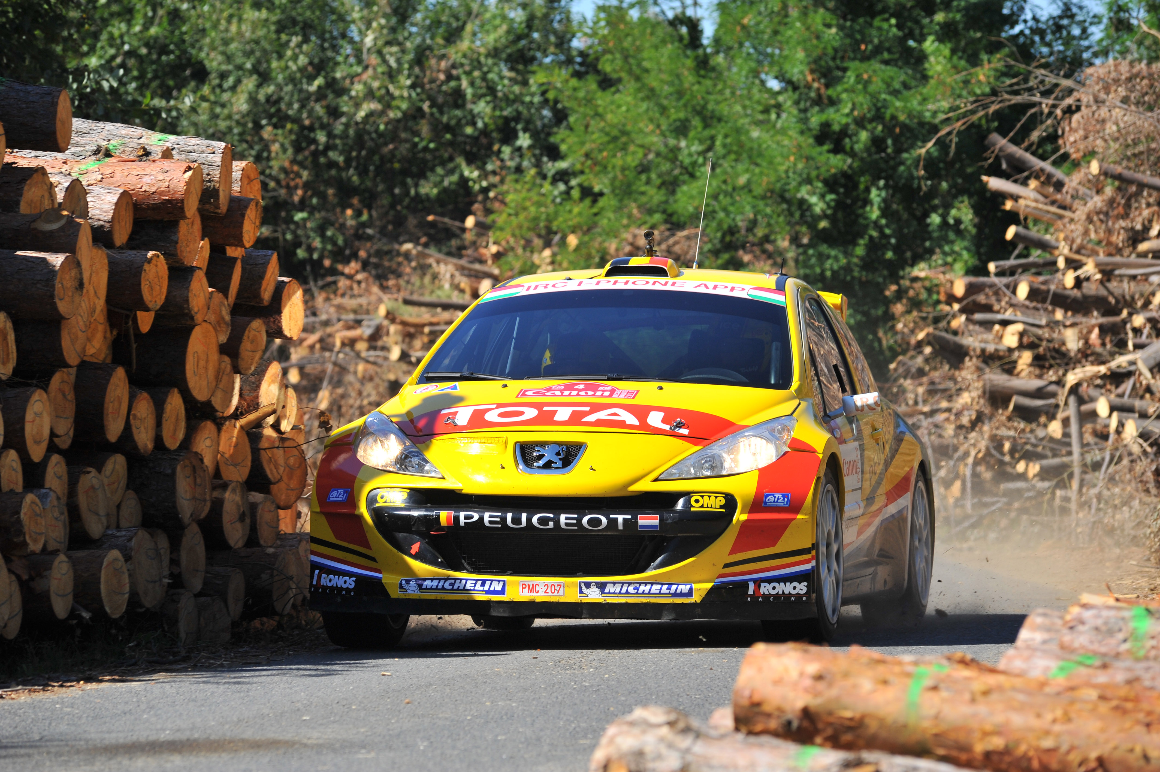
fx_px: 5957
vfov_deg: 7.4
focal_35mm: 185
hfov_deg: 11.1
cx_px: 580
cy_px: 386
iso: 320
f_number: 8
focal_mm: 185
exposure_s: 1/800
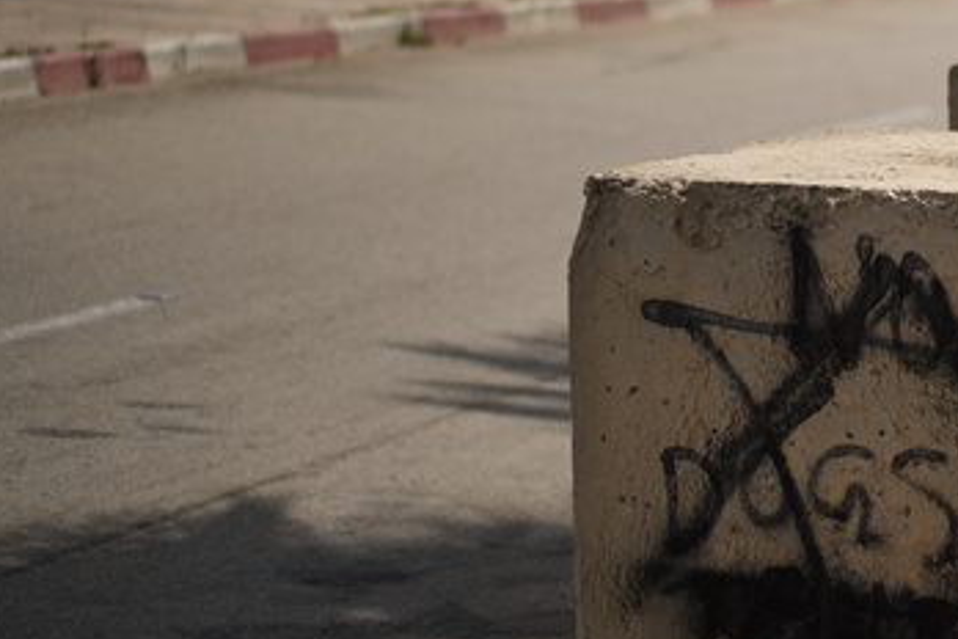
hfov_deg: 13.5
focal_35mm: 147
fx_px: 3912
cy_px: 200
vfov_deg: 9.3
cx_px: 1217
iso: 100
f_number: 1.4
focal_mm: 50
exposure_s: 1/20000
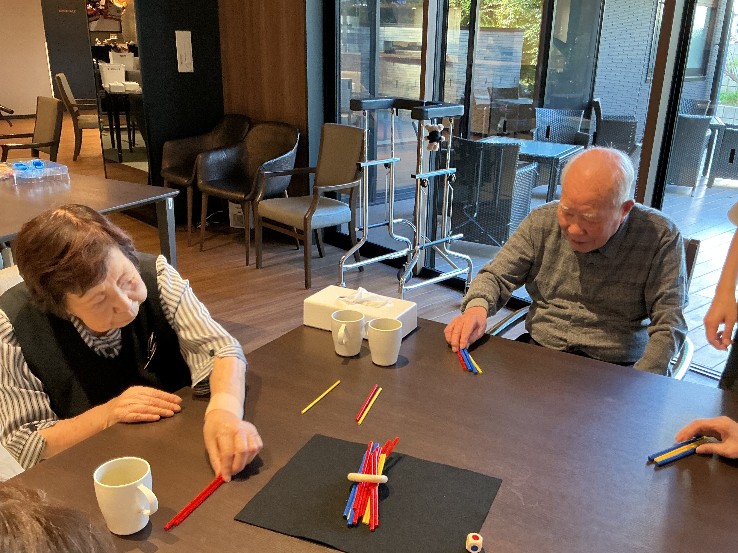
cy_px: 317
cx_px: 408
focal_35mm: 34
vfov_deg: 41.7
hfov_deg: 53.9
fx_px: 725
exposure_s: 1/60
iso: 160
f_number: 1.8
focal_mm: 3
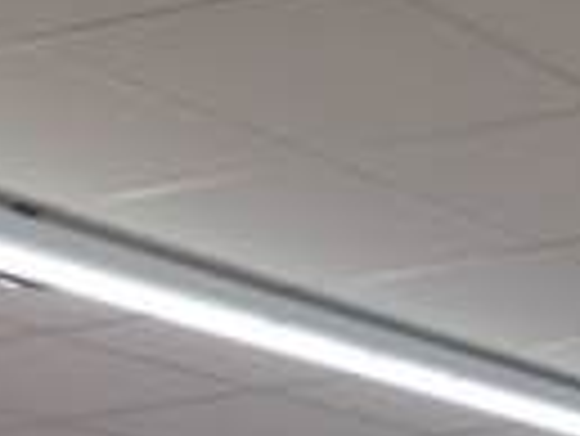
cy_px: 193
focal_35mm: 144
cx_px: 1331
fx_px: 2415
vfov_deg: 10.3
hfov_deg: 11.6
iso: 40
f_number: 2.2
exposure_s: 1/100
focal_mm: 4.15
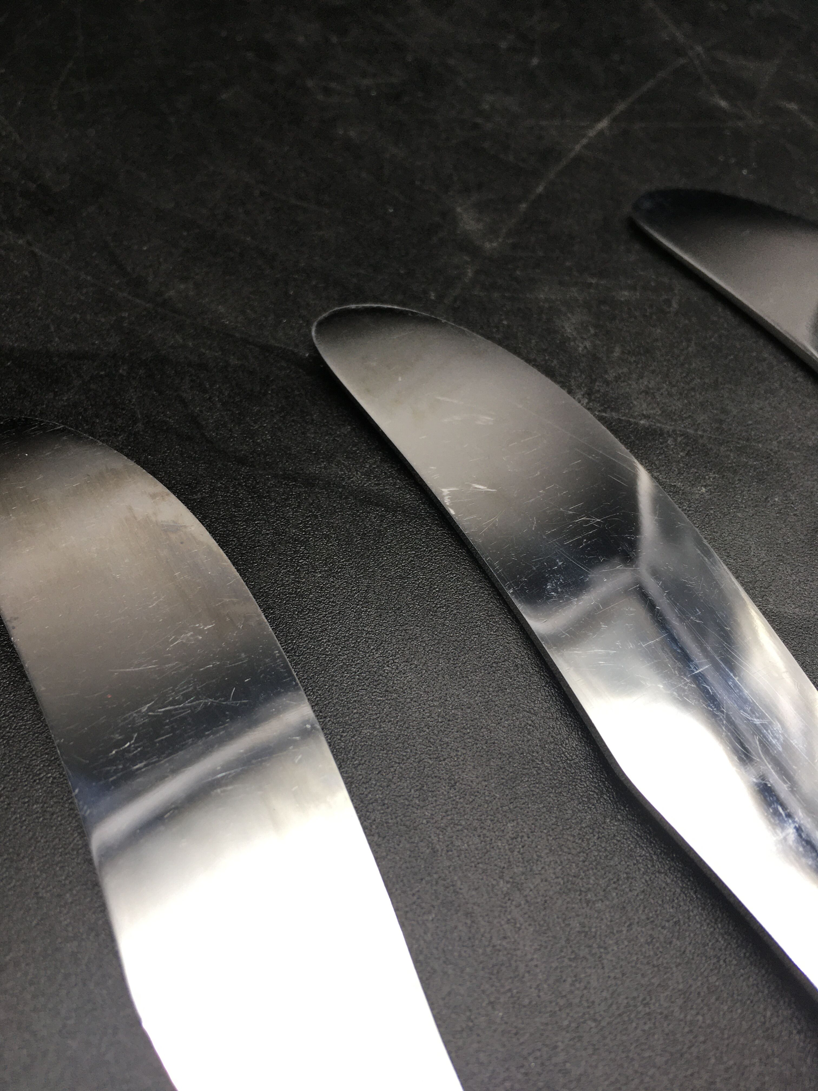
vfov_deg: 61.7
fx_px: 914
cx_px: 409
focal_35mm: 29
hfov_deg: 48.2
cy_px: 546
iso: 40
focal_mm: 4.15
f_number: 2.2
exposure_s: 1/100
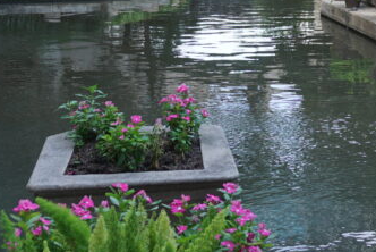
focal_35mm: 74
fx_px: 774
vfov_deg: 16.9
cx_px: 293
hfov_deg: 26.9
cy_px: -117
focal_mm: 16
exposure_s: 1/60
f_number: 4.5
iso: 100
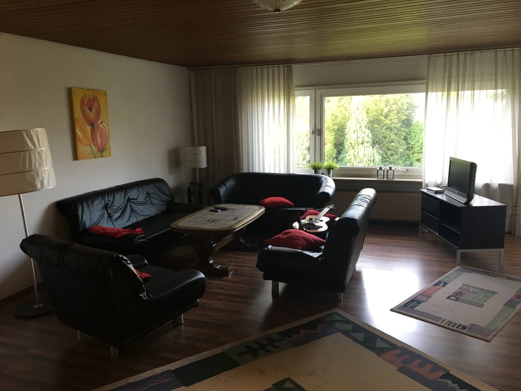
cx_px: 260
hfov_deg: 61.7
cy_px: 196
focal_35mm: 29
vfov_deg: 48.2
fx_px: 436
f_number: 2.2
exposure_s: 1/33
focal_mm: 4.15
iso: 50
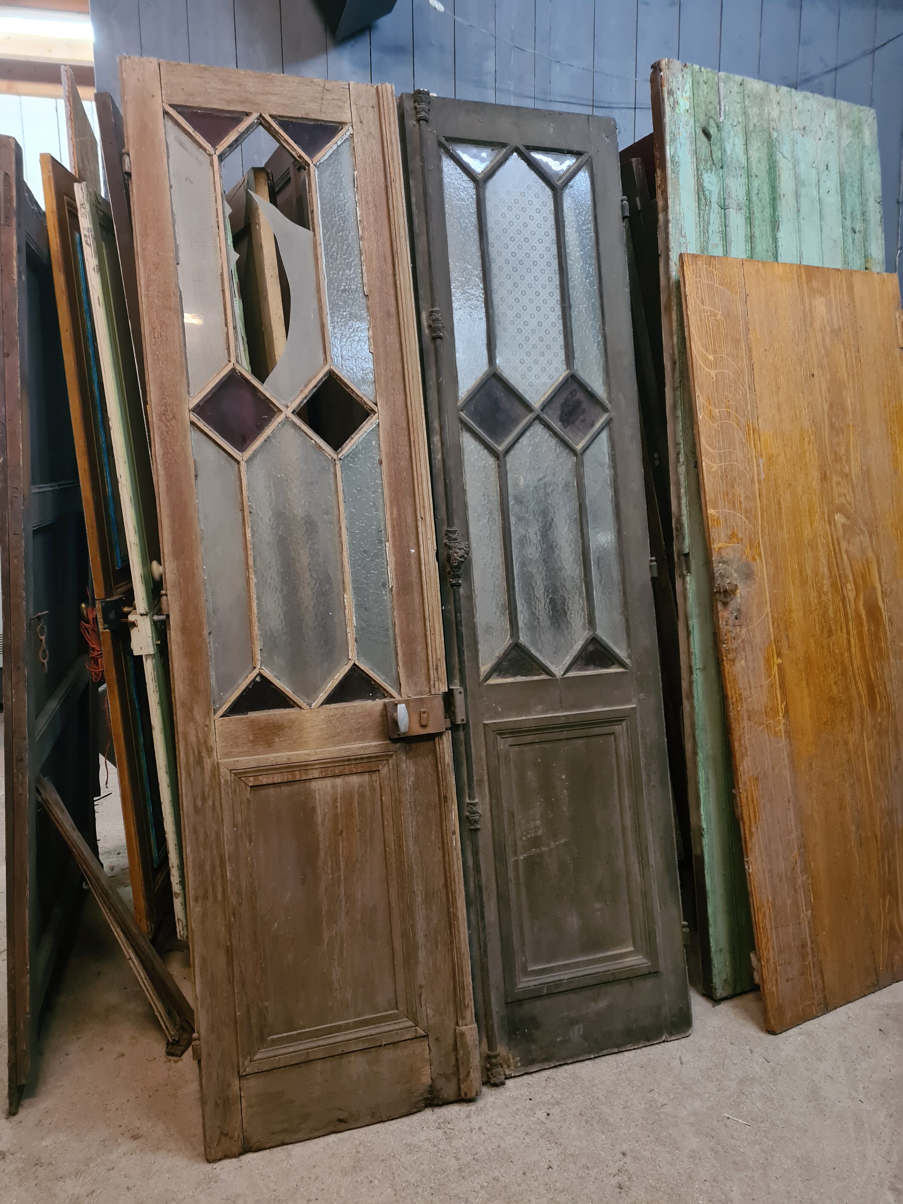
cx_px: 452
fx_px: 904
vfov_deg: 67.3
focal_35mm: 26
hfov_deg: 53.1
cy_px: 602
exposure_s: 1/25
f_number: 1.8
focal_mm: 5.4
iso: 800
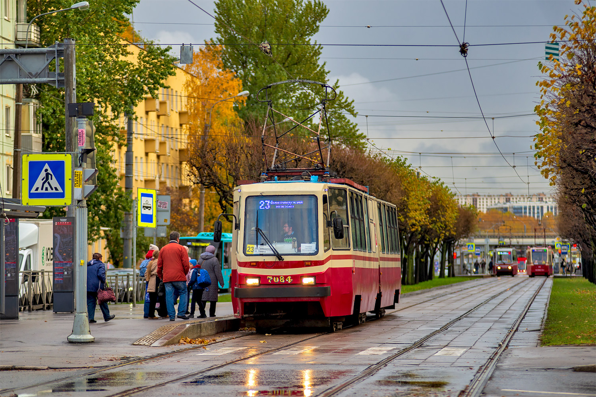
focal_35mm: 135
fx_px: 2235
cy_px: 198
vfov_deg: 10.2
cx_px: 298
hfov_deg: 15.2
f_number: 3.2
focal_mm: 135
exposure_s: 1/1600
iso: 160
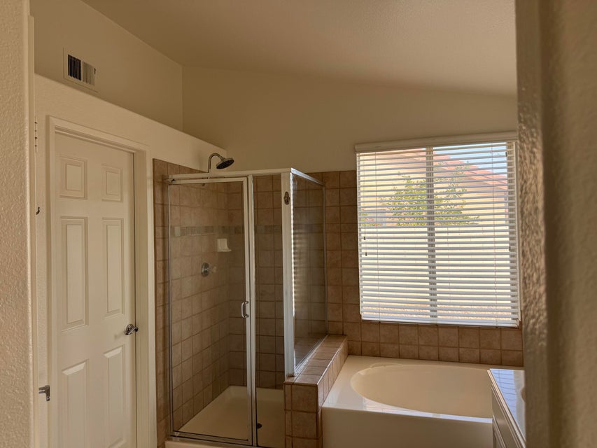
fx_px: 414
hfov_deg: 71.6
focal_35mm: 24
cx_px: 298
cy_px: 224
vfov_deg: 56.8
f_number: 1.78
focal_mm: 6.76
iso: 64
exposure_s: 1/247
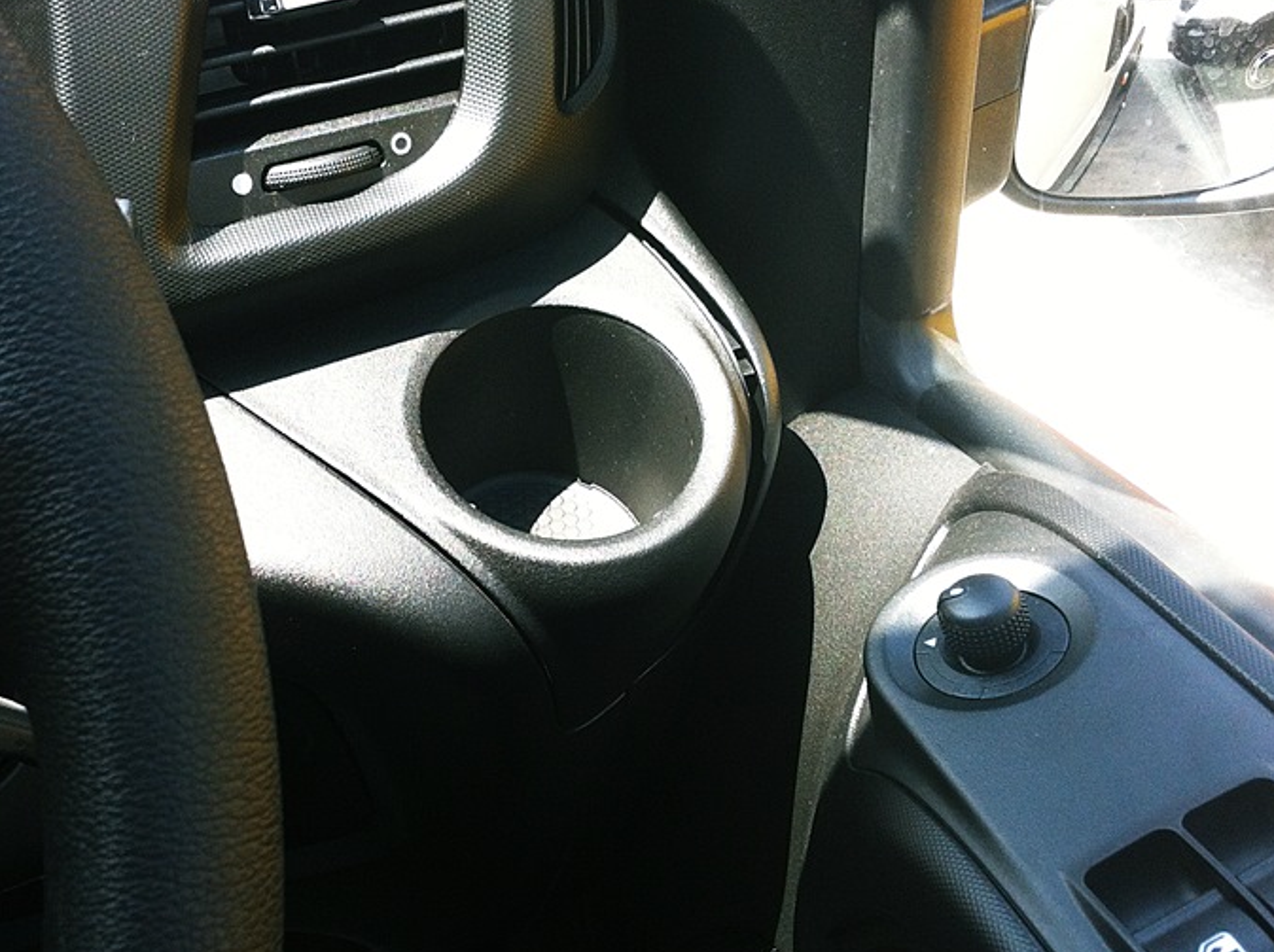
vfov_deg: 27.9
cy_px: 414
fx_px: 1911
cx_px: 521
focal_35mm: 52
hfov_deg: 36.7
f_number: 2.8
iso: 100
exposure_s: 1/120
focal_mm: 3.85
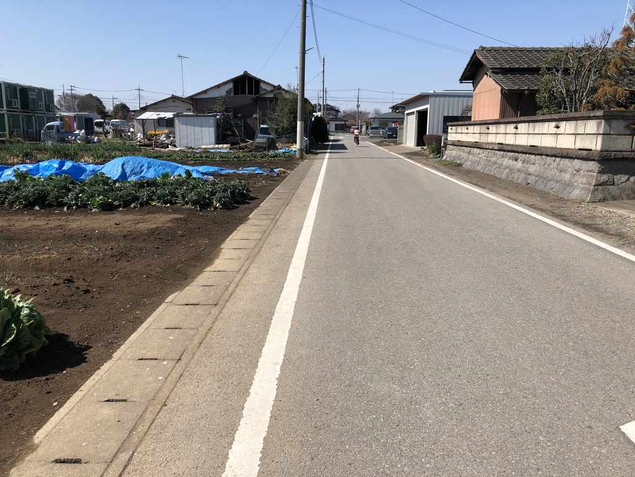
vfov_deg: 48.2
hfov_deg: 61.7
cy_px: 238
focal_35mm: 29
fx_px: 532
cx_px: 318
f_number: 1.8
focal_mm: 3.99
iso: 20
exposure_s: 1/2525
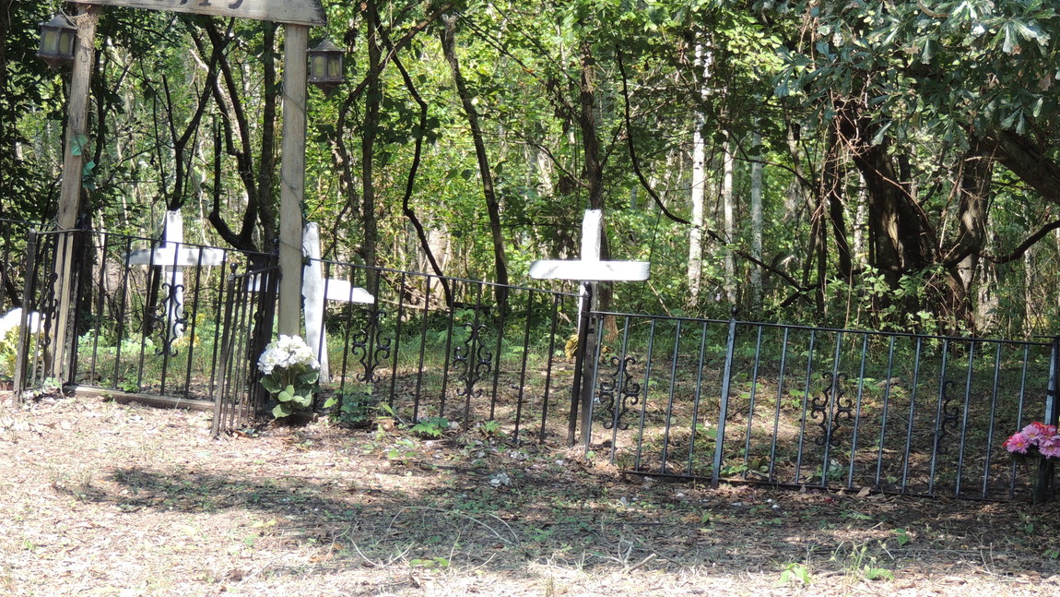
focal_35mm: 188
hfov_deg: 11.5
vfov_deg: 6.5
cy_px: 286
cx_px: 559
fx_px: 5284
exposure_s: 1/125
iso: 110
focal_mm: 27.6
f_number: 4.4
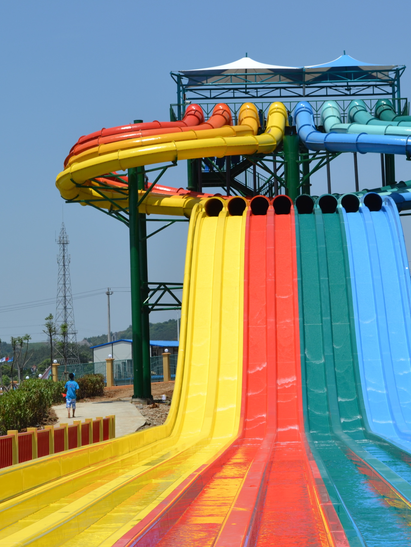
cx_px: 331
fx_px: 1646
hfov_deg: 14.1
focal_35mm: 104
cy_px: 274
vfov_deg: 18.9
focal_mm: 48
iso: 100
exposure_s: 1/320
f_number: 9
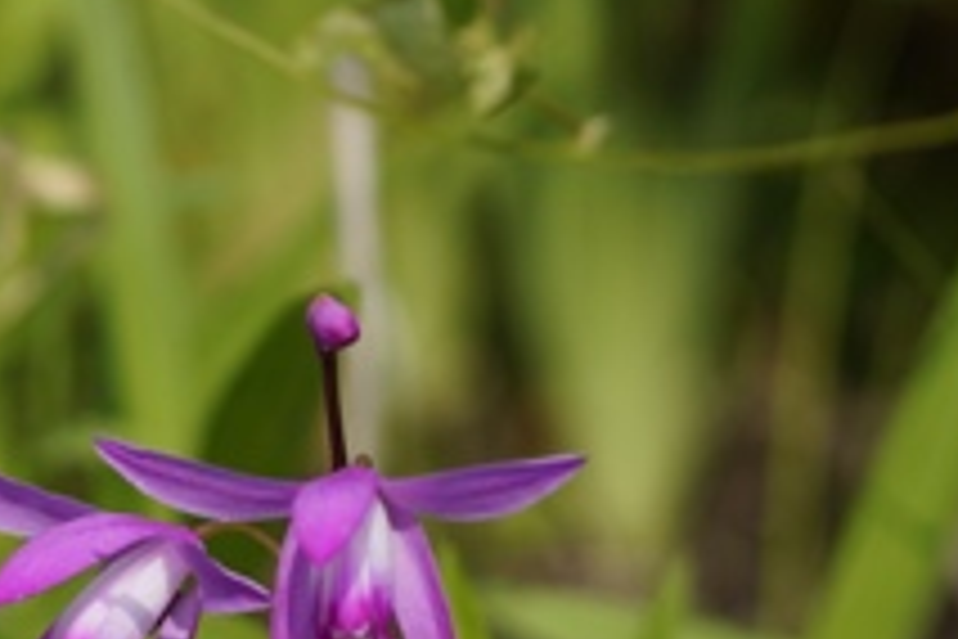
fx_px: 7557
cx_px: 306
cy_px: 538
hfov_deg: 7.2
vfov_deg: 4.8
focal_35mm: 284
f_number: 2.8
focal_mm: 90
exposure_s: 1/1600
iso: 100
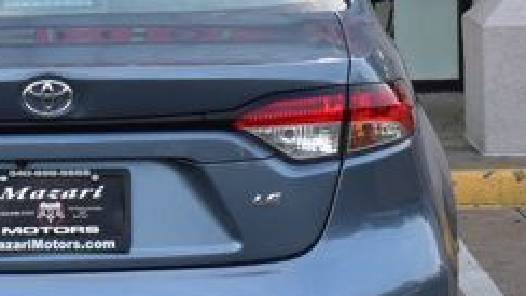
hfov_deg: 11.2
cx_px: 71
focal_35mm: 191
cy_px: -110
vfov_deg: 6.3
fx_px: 2666
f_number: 8
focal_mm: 29
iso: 400
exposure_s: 1/60
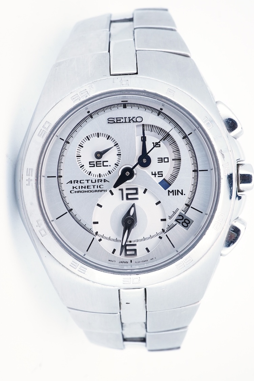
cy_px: 190
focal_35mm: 45
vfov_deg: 43.6
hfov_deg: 29.9
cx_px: 127
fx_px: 476
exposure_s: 1/640
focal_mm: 30
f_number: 22
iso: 2500
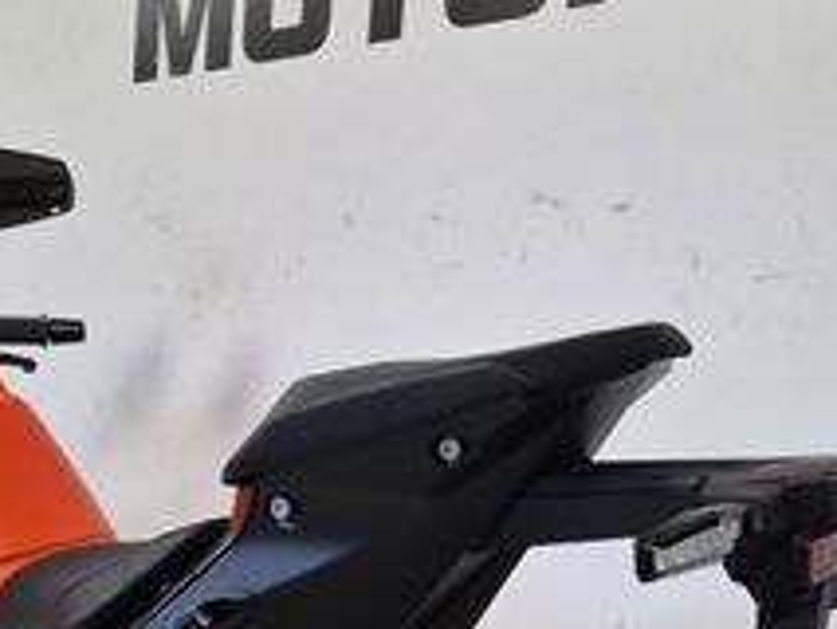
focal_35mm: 69
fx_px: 1669
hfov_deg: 28.1
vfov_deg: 20.5
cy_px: 660
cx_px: 432
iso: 250
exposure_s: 1/100
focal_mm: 5.4
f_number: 1.8
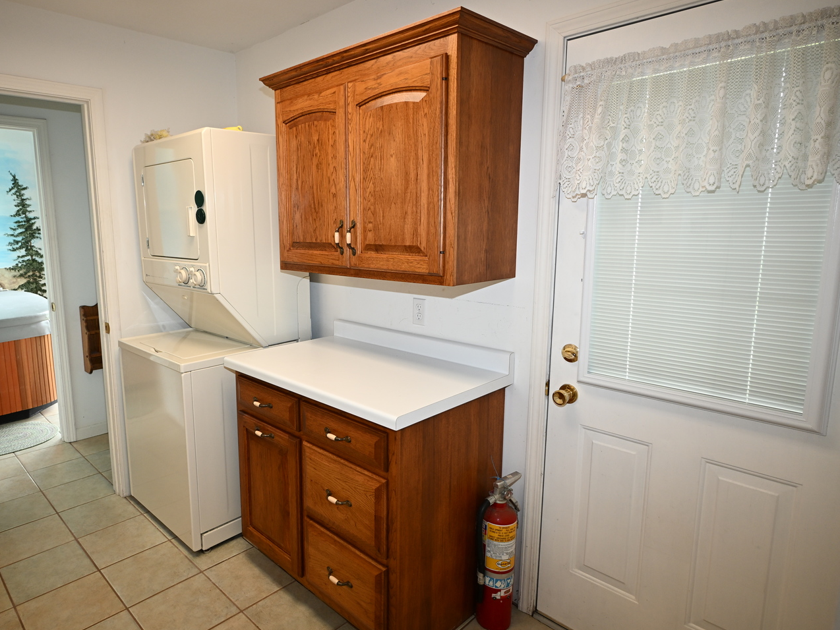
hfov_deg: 75.8
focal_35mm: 22
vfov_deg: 61.1
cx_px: 351
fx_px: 534
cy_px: 305
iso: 220
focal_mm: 12
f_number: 4
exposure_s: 1/60
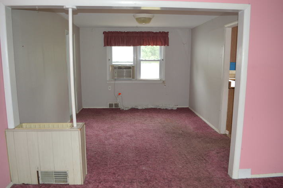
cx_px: 142
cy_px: 94
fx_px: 212
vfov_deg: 47.9
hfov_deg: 67.4
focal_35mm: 27
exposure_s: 1/30
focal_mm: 18
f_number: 3.5
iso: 400
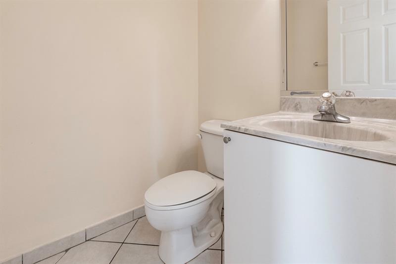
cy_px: 132
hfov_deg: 95.0
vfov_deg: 72.0
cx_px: 198
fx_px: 181
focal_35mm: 16
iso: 500
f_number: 4
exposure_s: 1/200
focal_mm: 11
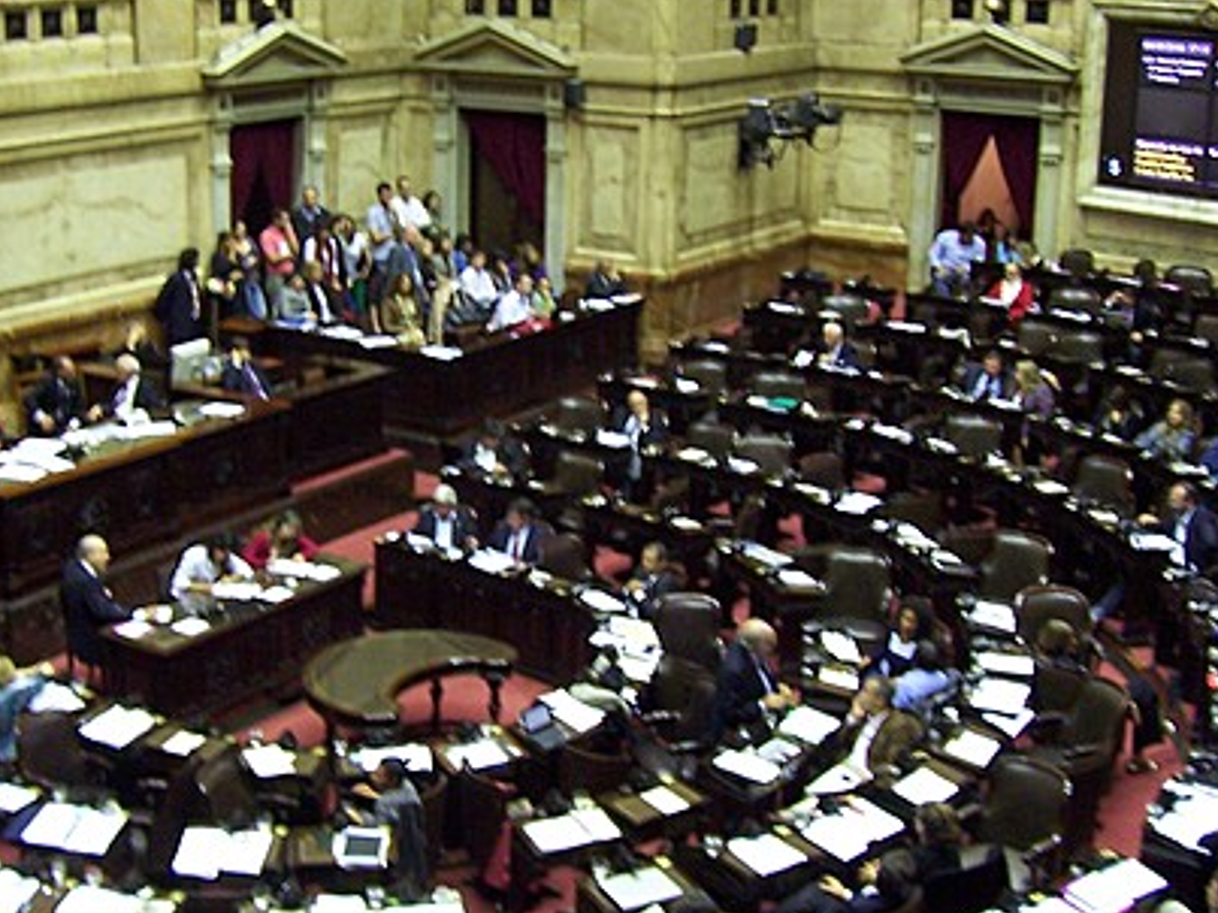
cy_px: 369
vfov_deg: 27.0
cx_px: 447
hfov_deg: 35.3
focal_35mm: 54
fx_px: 1899
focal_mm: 5.6
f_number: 2.7
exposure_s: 1/8
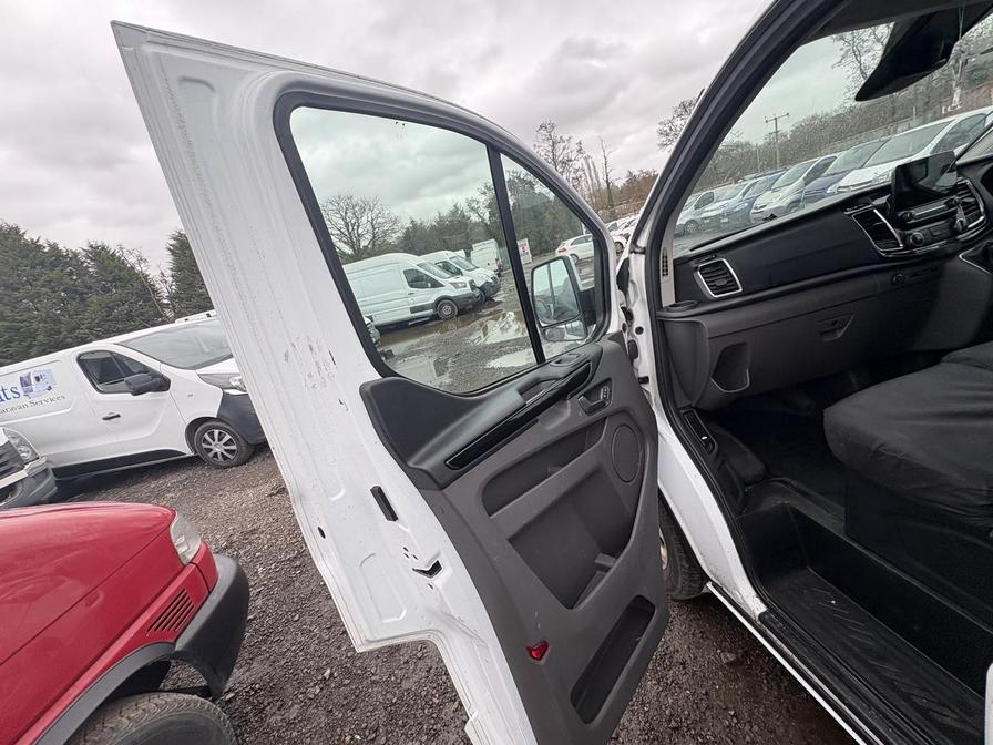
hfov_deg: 102.1
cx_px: 496
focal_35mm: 14
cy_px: 372
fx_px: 402
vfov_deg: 85.7
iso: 50
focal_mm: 2.22
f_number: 2.2
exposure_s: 1/143
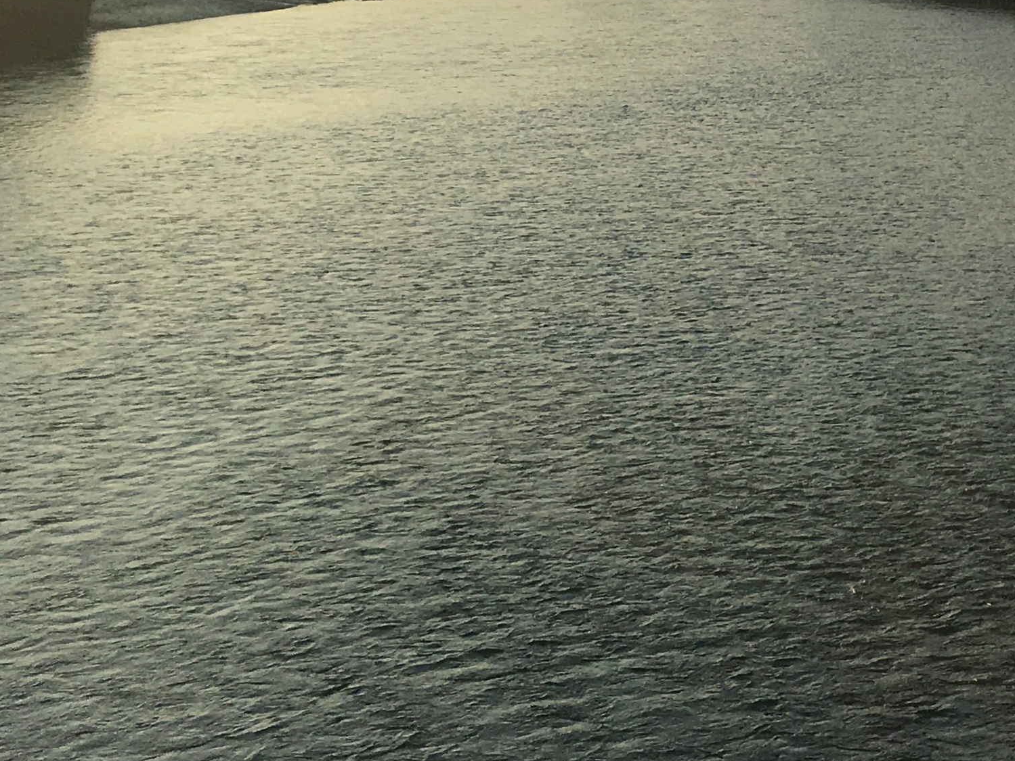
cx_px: 1288
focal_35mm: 78
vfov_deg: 18.2
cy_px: -79
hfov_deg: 22.6
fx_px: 2287
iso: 25
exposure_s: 1/1748
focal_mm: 4.15
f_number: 2.2
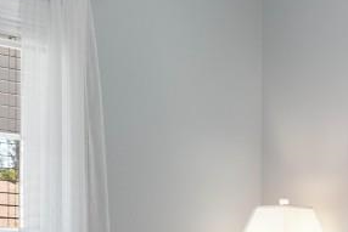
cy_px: 256
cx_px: 257
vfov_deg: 15.6
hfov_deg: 23.7
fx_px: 822
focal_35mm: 85
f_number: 4.5
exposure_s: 1/8
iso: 100
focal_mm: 10
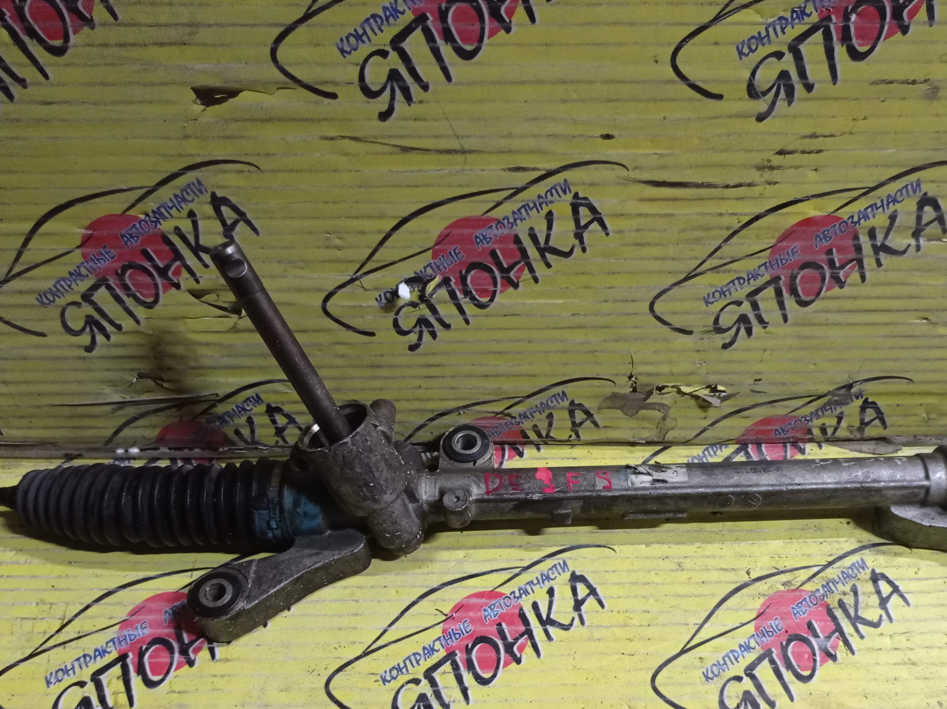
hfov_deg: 49.8
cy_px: 464
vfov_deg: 38.2
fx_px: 1011
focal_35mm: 37
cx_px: 584
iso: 620
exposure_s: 1/25
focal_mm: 4.7
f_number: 1.79
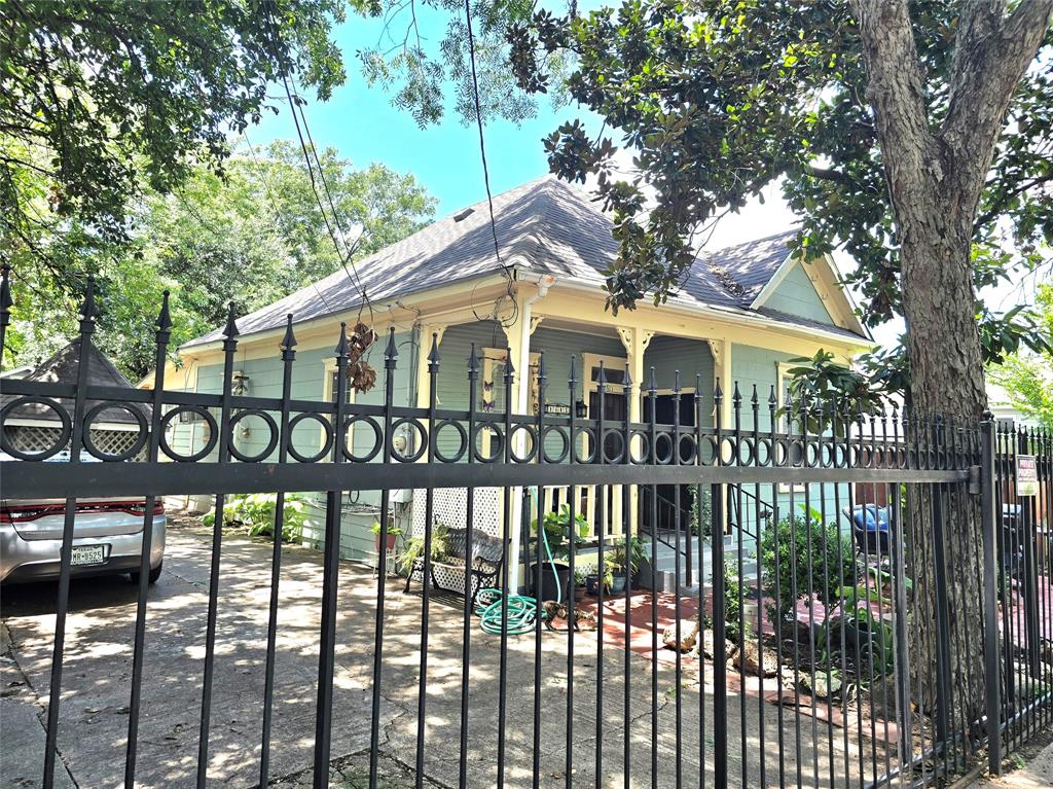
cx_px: 526
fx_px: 699
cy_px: 394
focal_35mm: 23
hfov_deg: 74.0
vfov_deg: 58.8
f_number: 1.7
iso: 12
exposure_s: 1/263
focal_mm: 6.3
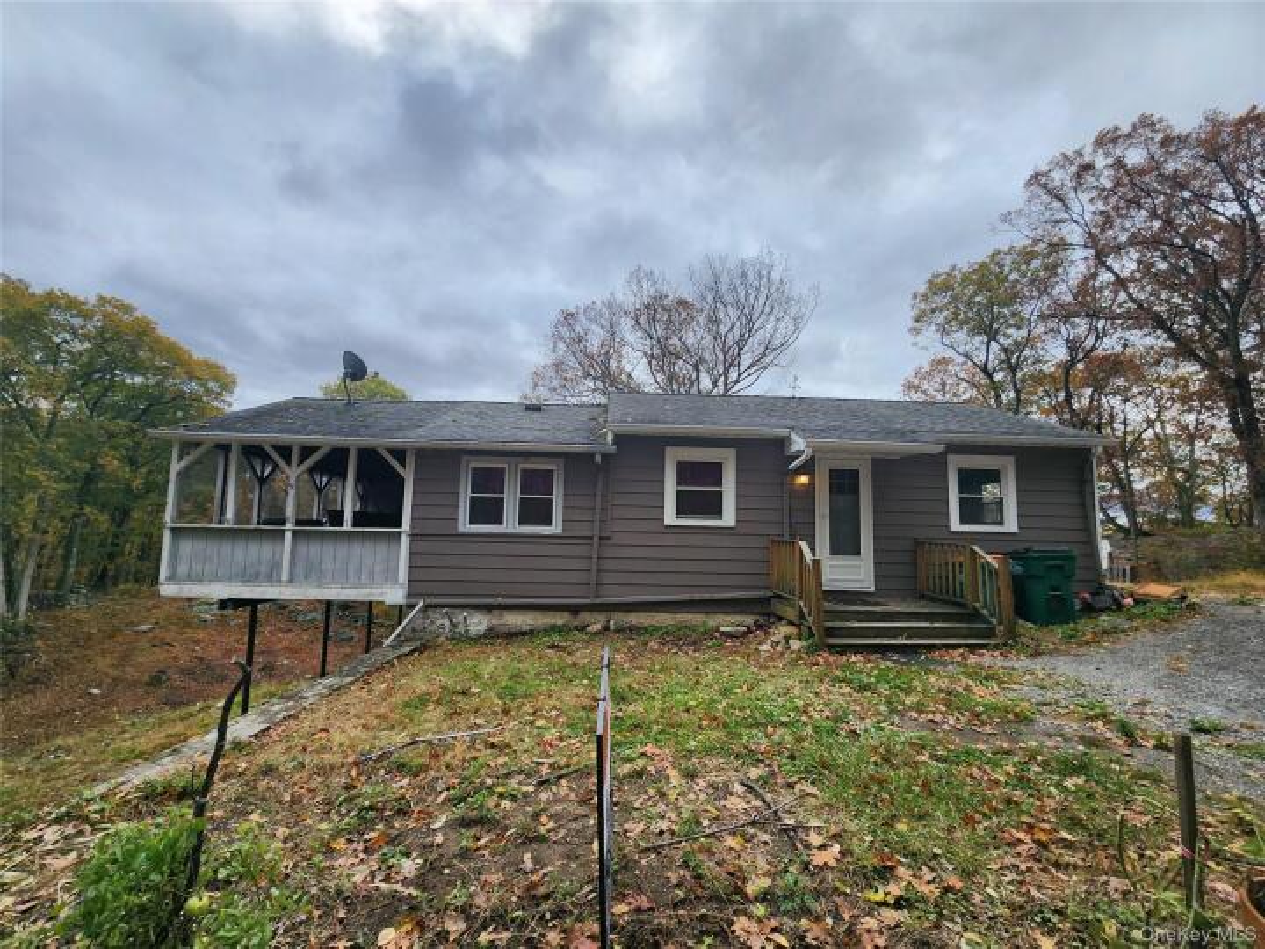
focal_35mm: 13
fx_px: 475
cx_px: 632
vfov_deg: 89.9
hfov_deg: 106.2
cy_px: 474
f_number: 2.2
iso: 50
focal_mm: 2.2
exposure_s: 1/740
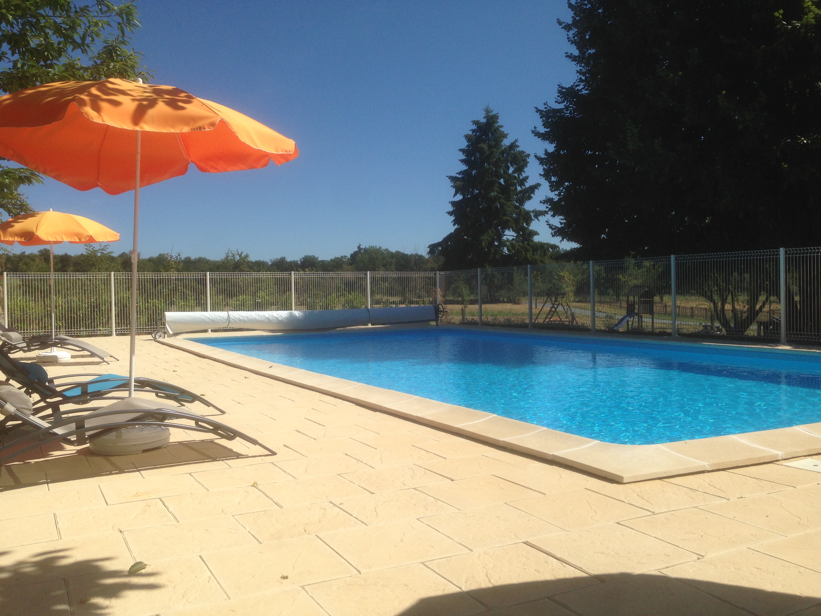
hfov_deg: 55.4
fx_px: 783
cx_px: 410
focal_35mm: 33
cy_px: 308
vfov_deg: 42.9
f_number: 2.4
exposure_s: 1/2358
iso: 50
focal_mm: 4.12
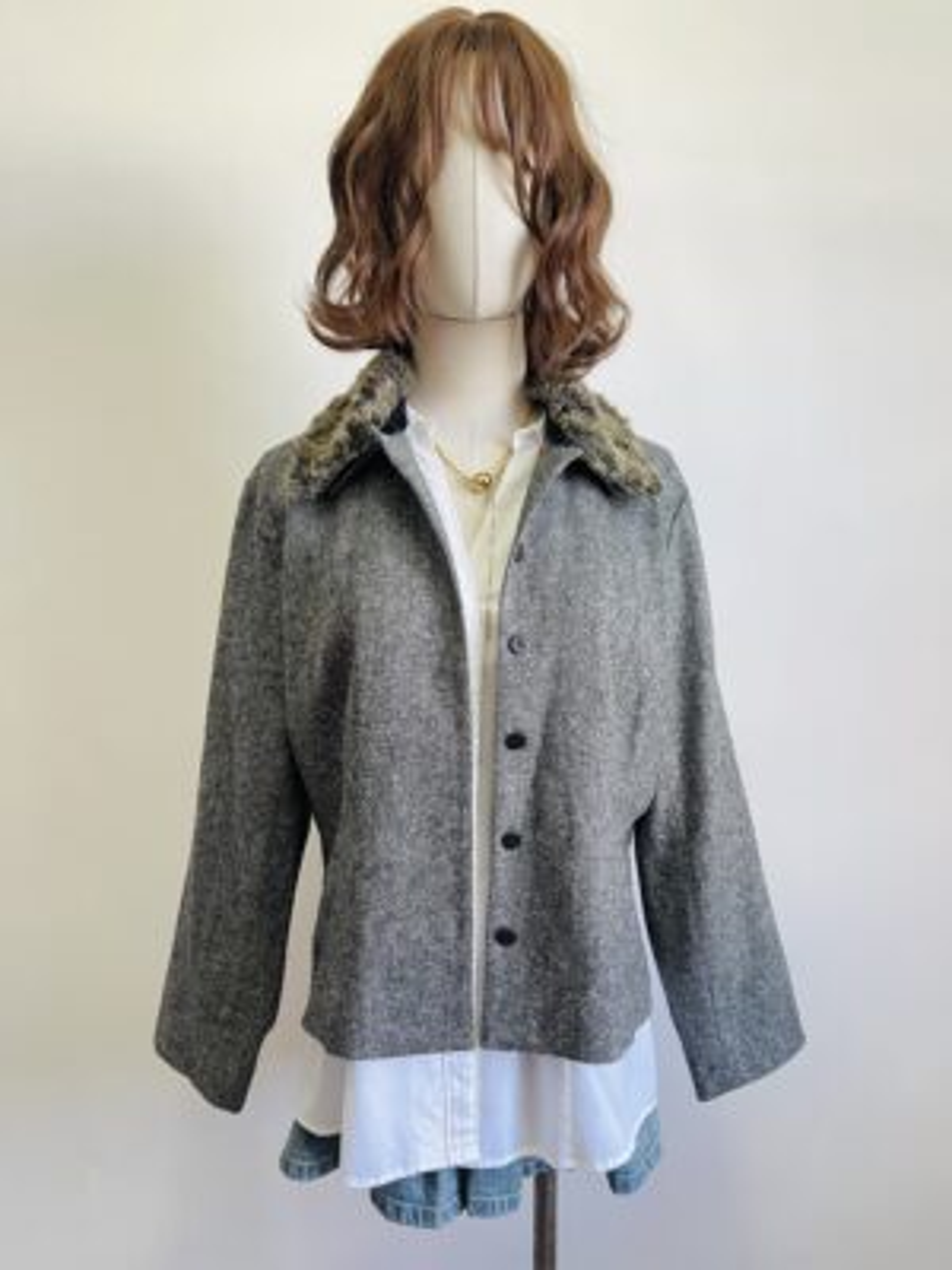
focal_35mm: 26
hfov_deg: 53.1
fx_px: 953
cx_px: 476
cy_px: 635
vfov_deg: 67.3
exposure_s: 1/60
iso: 250
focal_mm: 5.1
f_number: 1.6
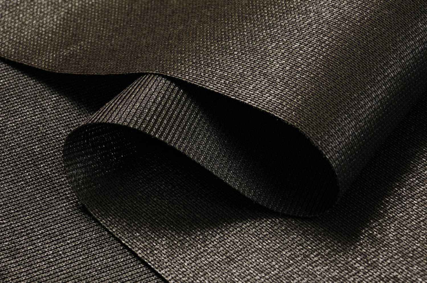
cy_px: 142
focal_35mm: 158
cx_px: 214
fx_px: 1866
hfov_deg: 13.1
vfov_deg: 8.7
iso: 200
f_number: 11
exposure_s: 1/40
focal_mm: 105
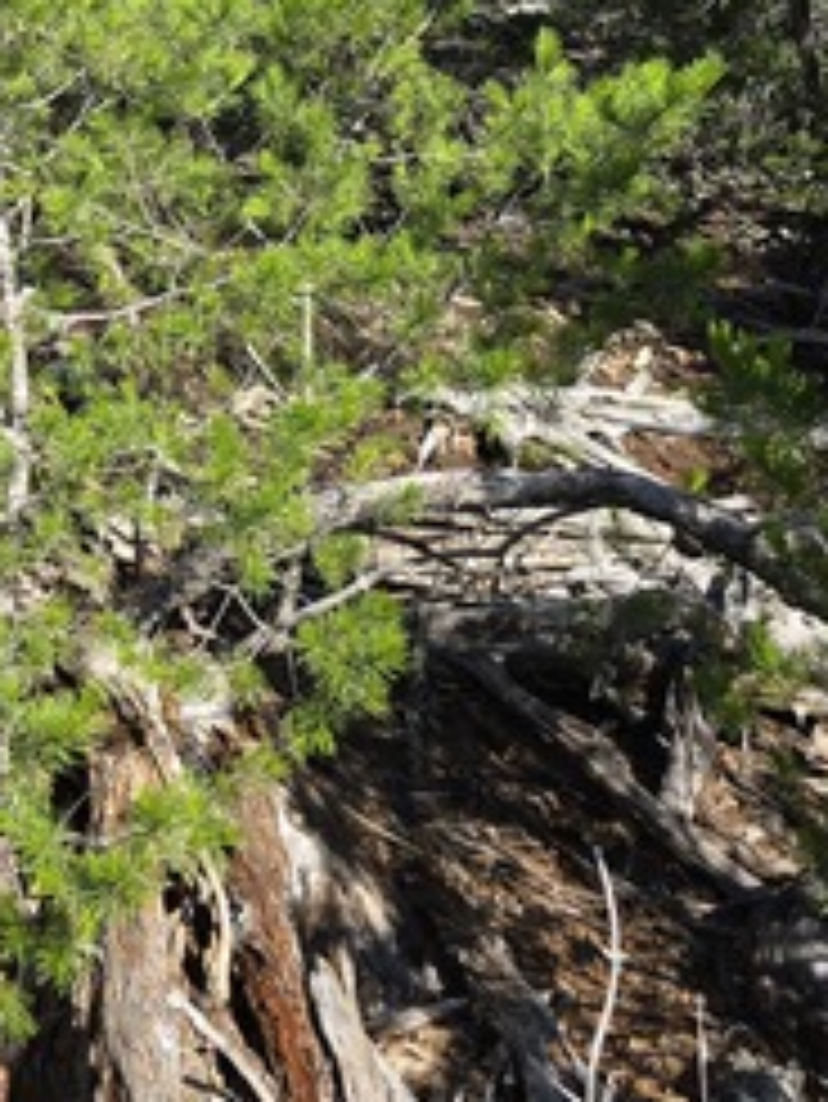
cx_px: 45
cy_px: -81
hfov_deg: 23.6
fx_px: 1912
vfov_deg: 29.3
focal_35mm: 60
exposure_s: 1/463
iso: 12
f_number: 1.7
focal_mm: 6.3
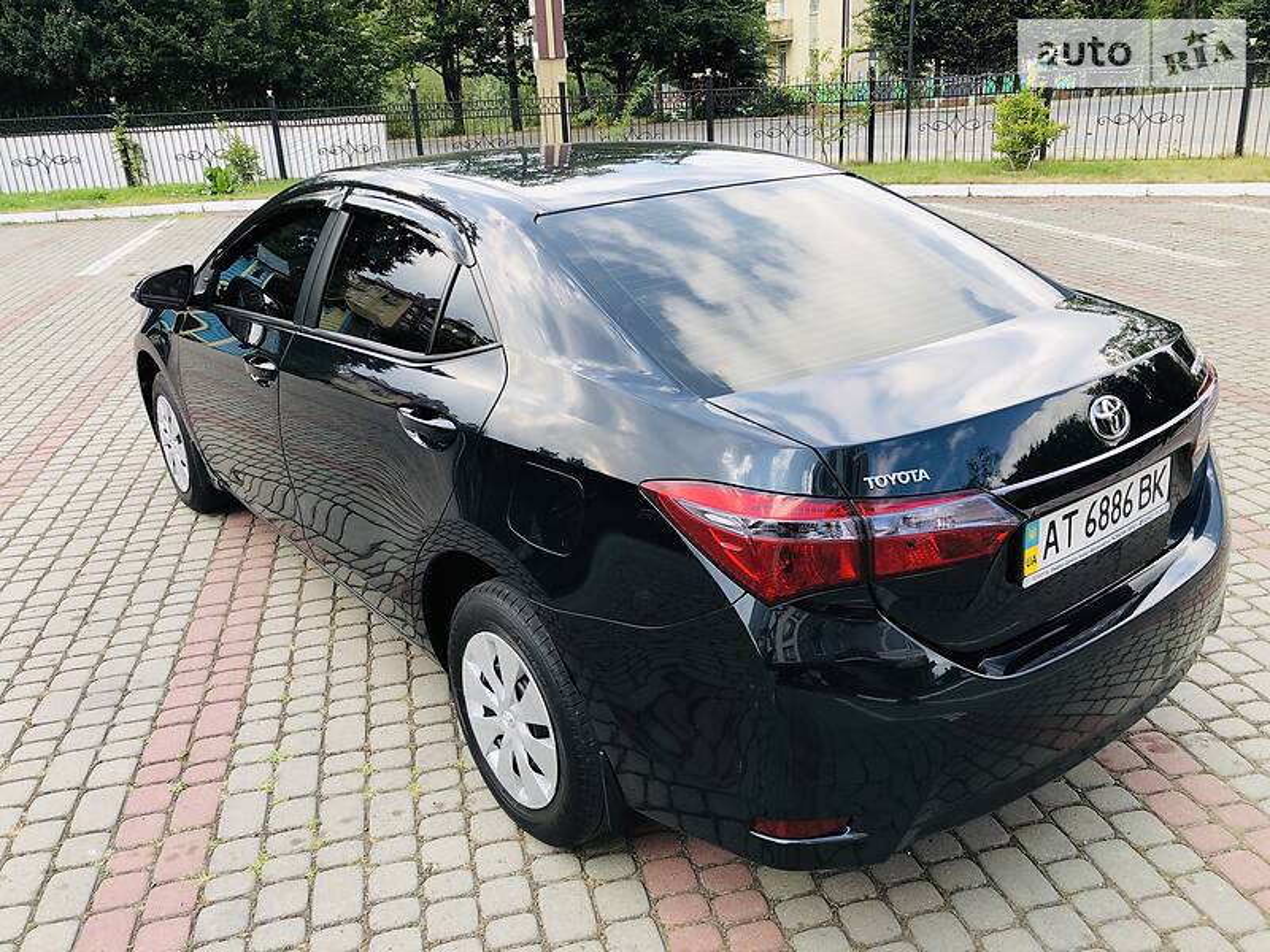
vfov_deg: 49.7
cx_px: 635
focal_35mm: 28
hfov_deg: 63.4
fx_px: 1027
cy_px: 476
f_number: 1.8
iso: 20
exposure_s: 1/345
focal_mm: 4
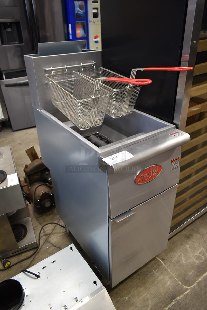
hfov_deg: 48.0
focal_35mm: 27
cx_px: 104
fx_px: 233
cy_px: 155
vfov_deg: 67.3
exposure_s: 1/30
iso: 450
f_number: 3.5
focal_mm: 18
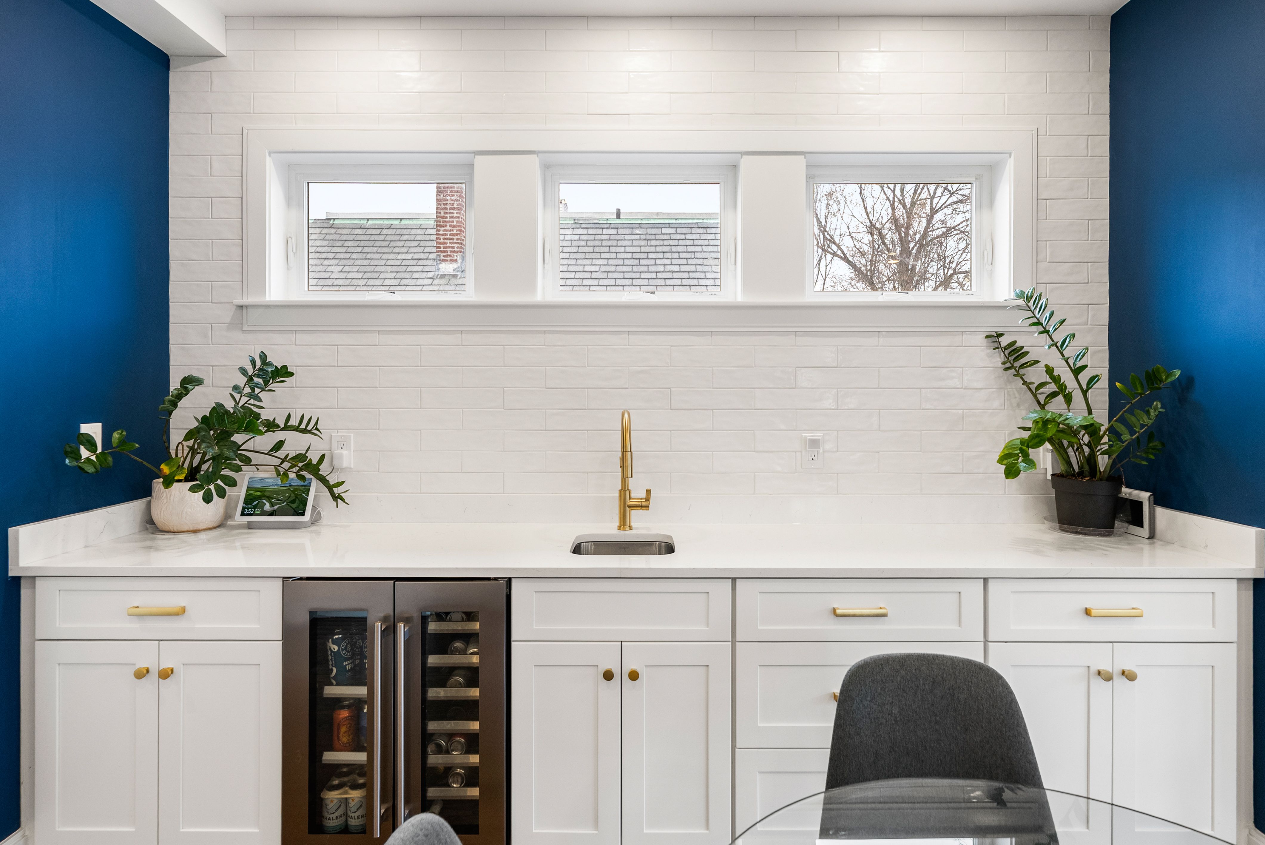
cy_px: 422
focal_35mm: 19
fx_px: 668
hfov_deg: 86.9
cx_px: 632
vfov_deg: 64.6
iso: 800
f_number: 8
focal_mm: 19
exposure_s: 1/13
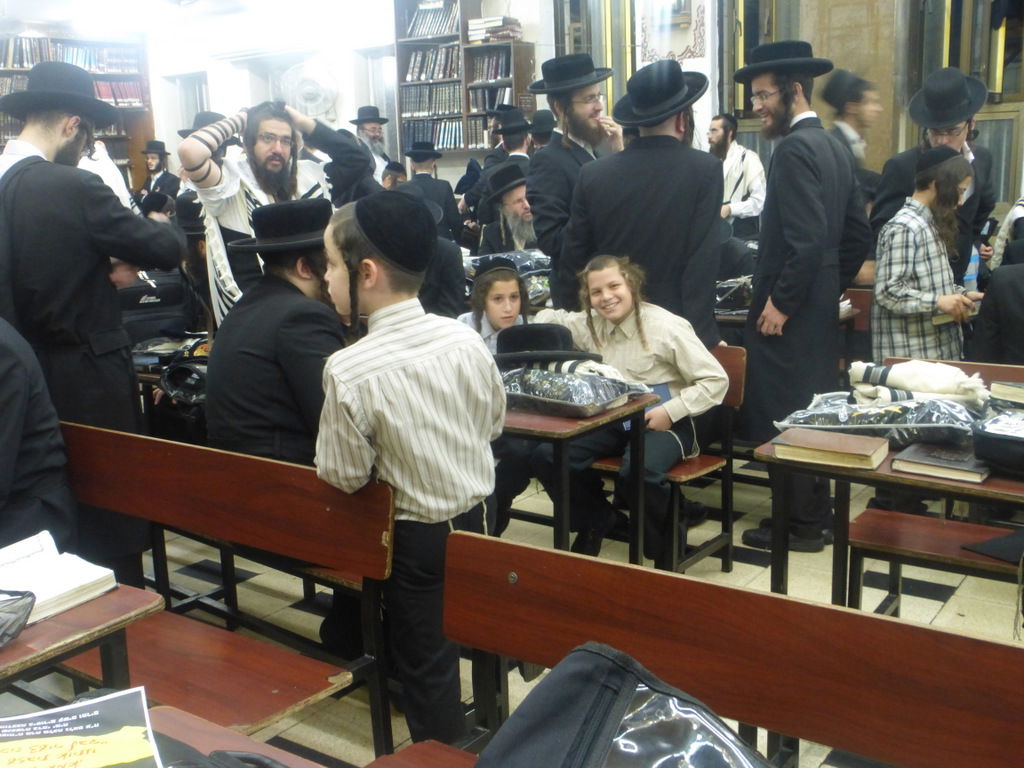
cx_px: 512
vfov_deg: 40.7
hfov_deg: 52.6
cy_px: 384
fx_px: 1035
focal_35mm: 35
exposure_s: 1/20
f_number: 3.7
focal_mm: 6.1
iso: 400
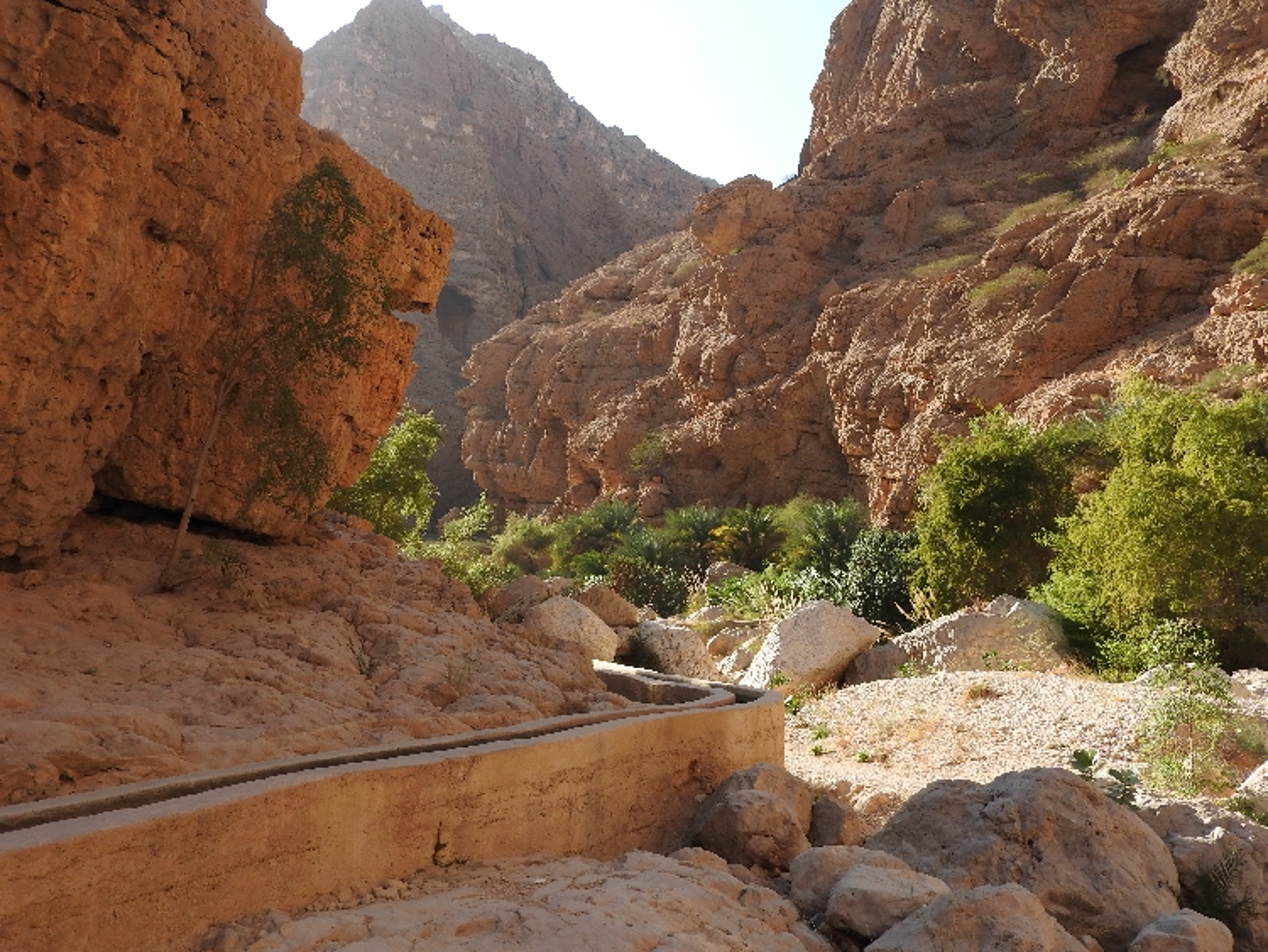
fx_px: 1173
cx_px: 642
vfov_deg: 44.2
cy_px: 455
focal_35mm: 32
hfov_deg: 56.8
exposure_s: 1/500
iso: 100
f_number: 3.5
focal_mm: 5.4
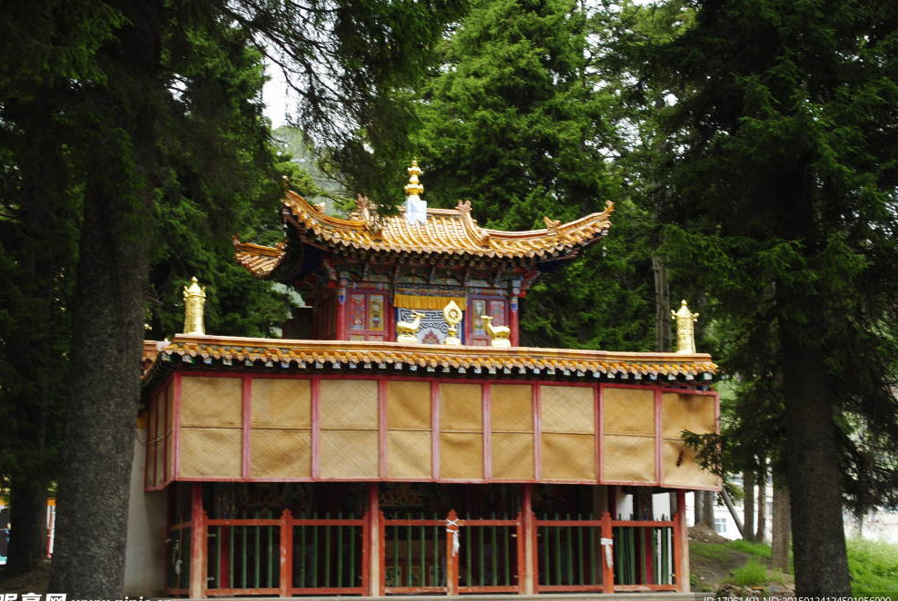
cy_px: 308
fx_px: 1473
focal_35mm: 59
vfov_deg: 23.1
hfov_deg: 33.9
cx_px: 445
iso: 180
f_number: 8
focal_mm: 38
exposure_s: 1/30
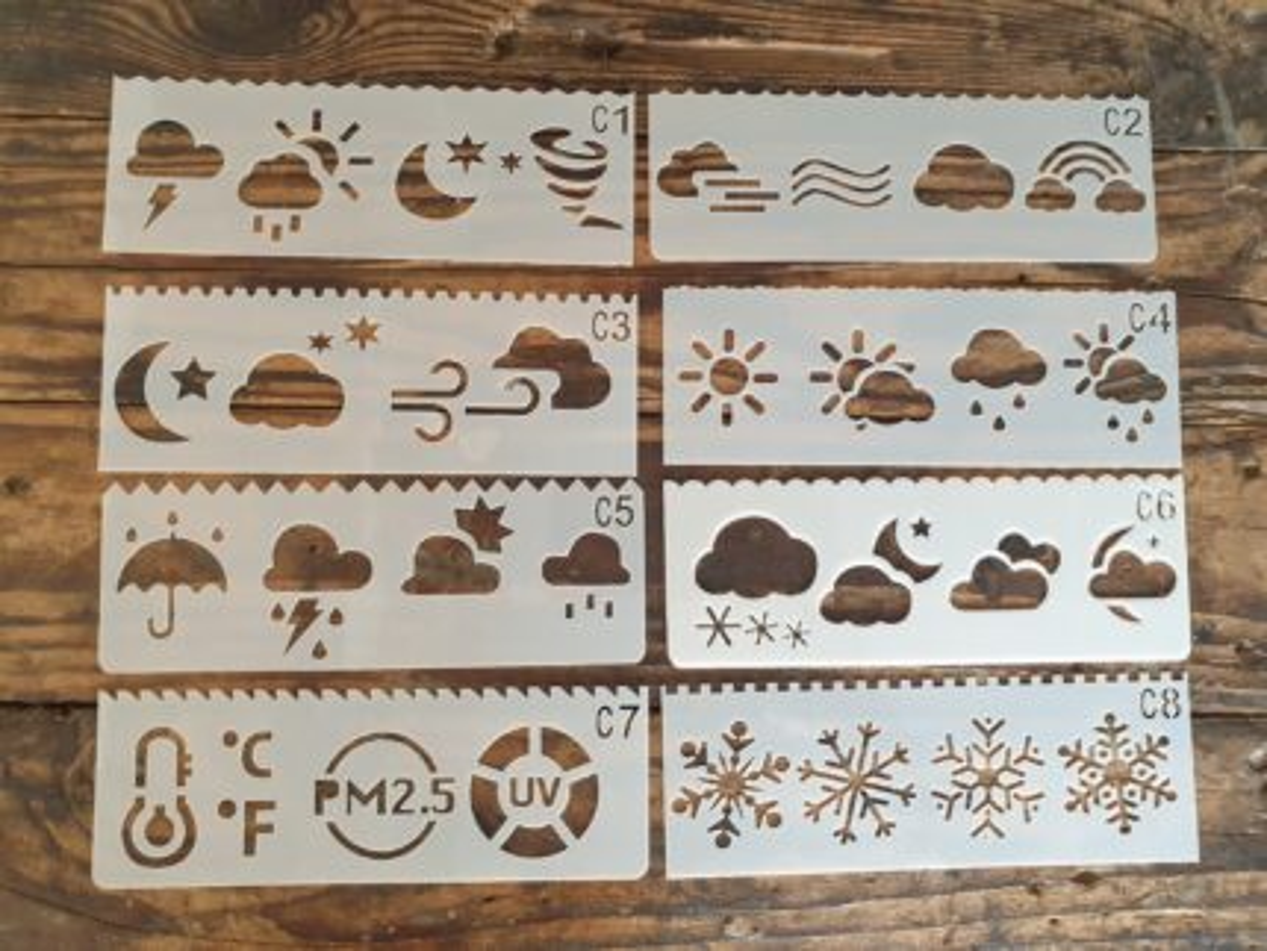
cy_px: 476
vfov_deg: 53.1
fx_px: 952
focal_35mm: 26
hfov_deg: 67.3
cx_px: 634
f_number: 2.4
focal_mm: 4.3
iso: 320
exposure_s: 1/50
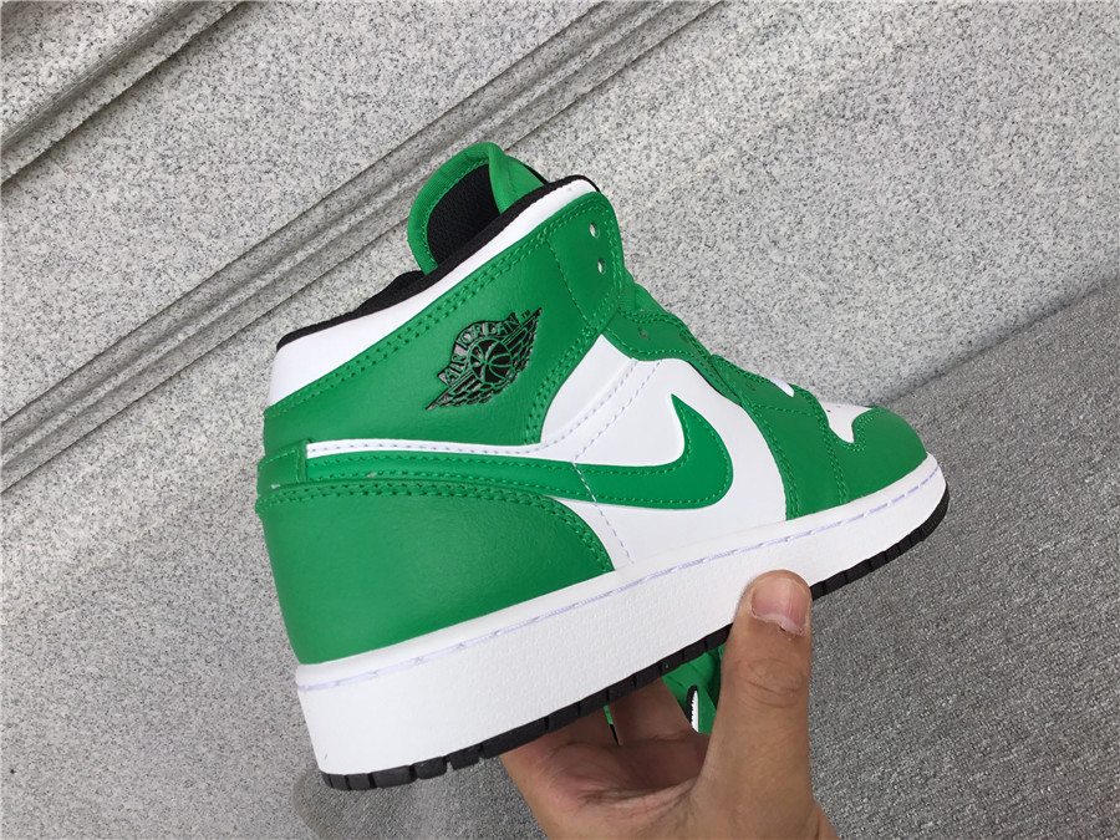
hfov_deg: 58.4
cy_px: 420
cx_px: 560
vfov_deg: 45.4
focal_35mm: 31
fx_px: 1003
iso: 25
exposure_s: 1/321
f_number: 2.4
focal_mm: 3.3
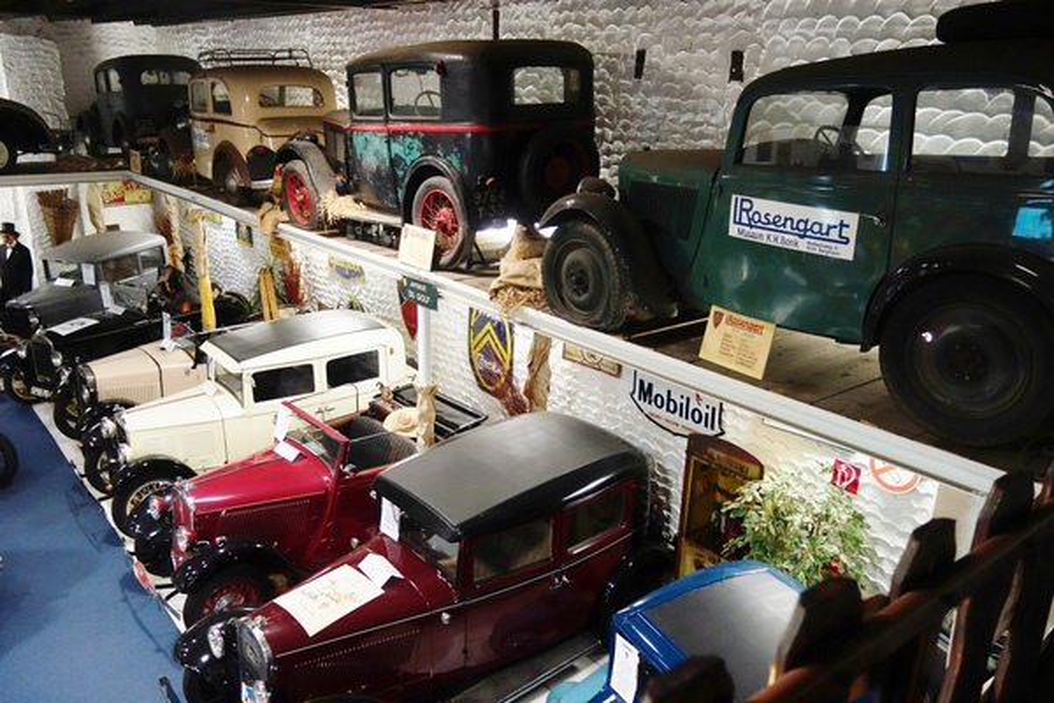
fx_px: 820
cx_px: 527
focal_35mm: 28
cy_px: 352
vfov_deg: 46.4
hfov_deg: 65.5
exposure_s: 1/30
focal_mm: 10.4
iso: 800
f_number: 1.8
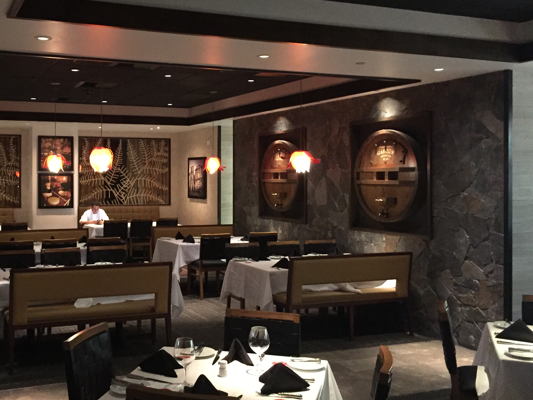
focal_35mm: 40
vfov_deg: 35.9
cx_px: 170
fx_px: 616
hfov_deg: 45.9
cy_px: 181
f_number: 2.2
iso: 400
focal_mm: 4.15
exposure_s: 1/15
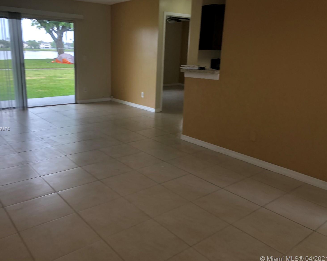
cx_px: 154
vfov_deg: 48.5
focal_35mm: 30
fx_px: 290
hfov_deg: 58.7
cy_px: 129
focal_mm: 4
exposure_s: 1/120
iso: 40
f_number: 1.8
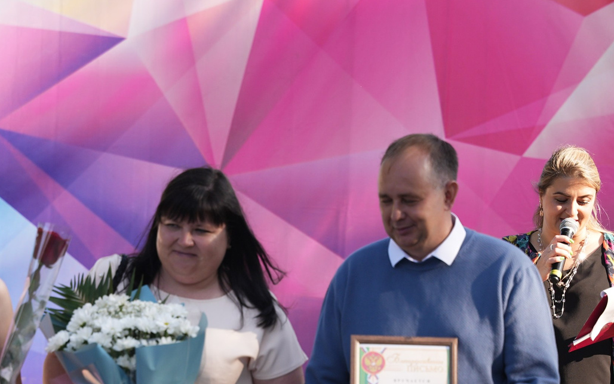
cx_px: 195
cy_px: 446
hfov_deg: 12.2
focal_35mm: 172
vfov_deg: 7.6
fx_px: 2871
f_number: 2.8
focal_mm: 67.6
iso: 160
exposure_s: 1/400
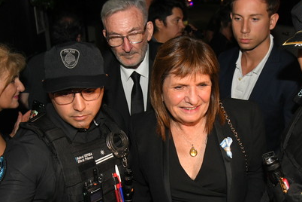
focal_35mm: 43
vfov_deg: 31.1
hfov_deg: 45.4
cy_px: 116
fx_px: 361
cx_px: 160
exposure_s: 1/250
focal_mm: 24
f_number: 4
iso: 2000
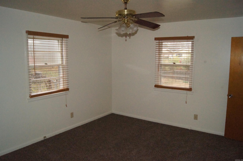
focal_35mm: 27
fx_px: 182
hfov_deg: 67.4
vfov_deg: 47.8
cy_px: 80
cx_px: 122
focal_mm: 18
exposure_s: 1/60
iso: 6400
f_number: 16
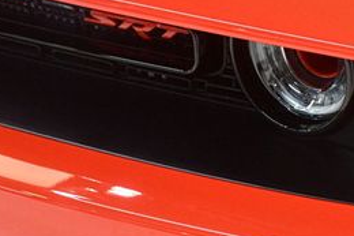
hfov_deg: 16.9
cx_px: 361
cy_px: 229
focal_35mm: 118
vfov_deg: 11.5
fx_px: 1160
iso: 3200
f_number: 4
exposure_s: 1/100
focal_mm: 32
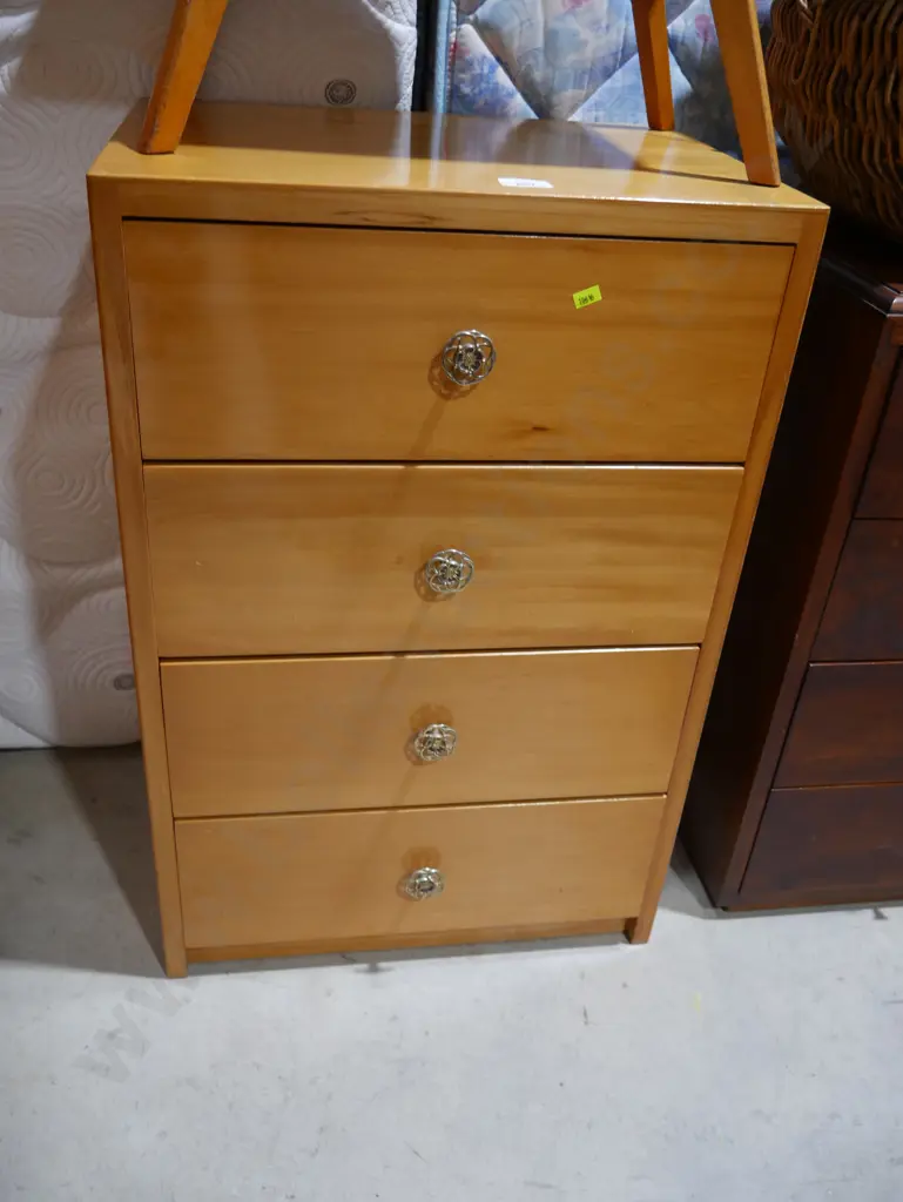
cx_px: 452
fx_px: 1043
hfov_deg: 46.8
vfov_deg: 59.9
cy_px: 601
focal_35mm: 30
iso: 400
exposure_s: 1/60
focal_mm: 15
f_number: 3.6
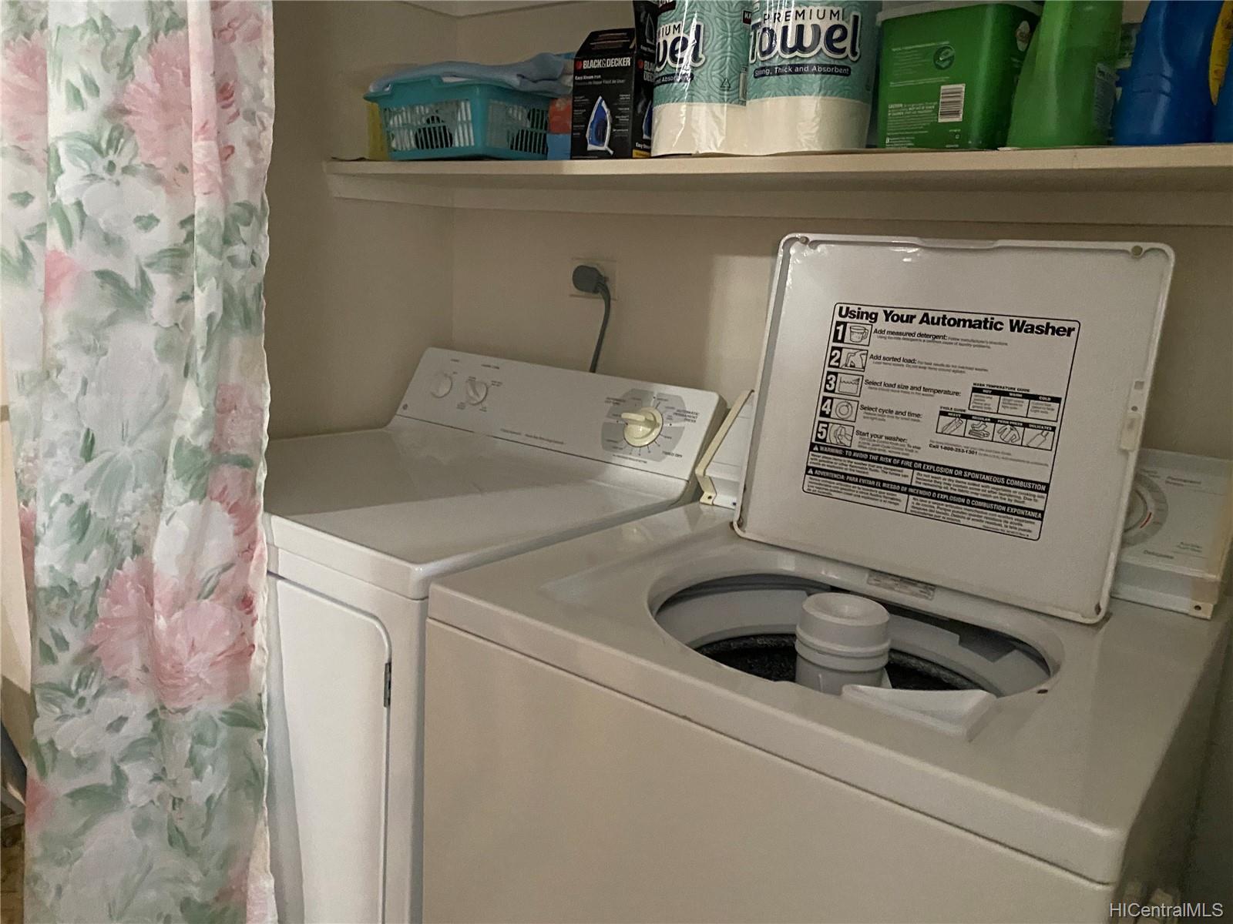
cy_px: 462
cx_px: 616
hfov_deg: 67.3
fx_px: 926
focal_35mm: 26
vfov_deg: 53.1
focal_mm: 4.25
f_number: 1.8
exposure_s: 1/30
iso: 800
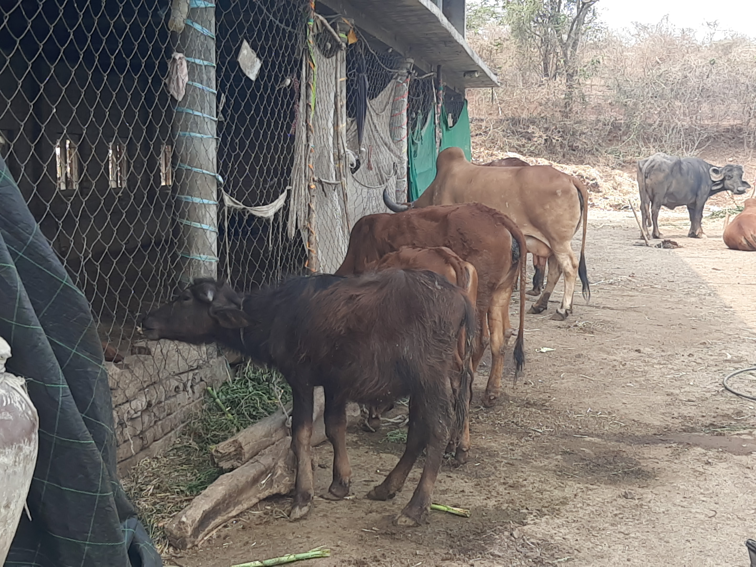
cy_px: 284
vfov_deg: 53.1
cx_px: 378
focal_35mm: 26
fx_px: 568
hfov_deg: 67.3
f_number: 1.7
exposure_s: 1/612
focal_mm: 3.93
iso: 40
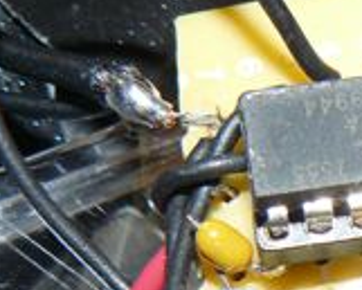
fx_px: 1501
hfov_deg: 13.1
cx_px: 522
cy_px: 344
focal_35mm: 140
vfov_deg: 10.9
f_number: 4
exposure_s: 1/30
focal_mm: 6
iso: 100
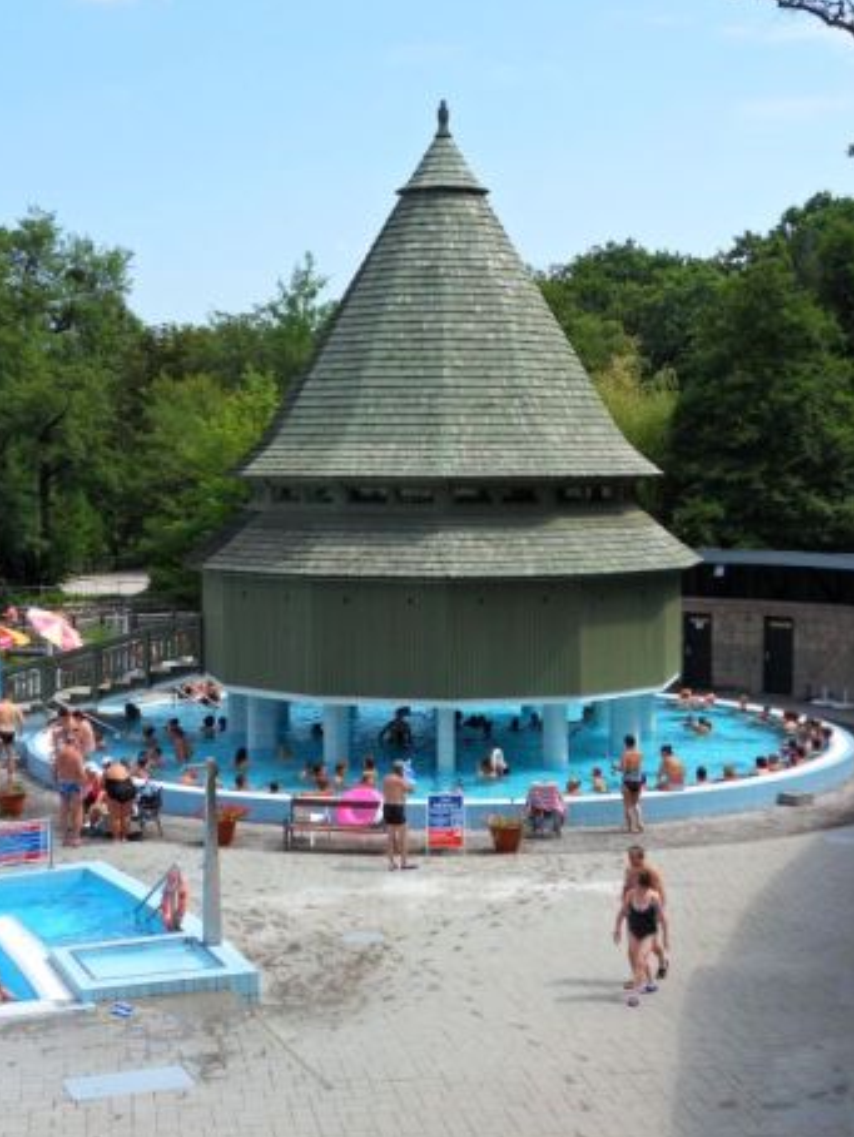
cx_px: 460
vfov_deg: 30.7
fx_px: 2070
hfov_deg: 23.3
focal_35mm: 63
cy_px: 639
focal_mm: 9.1
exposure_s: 1/350
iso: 80
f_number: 4.5
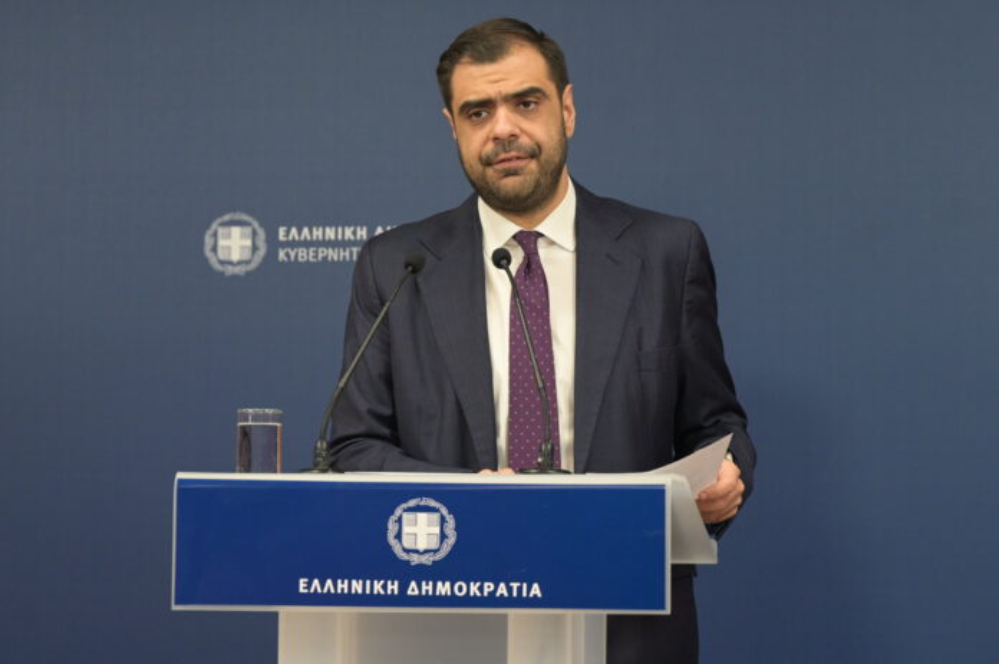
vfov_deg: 9.0
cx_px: 500
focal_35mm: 153
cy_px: 332
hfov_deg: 13.4
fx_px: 4243
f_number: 4.5
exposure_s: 1/200
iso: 2000
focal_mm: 102
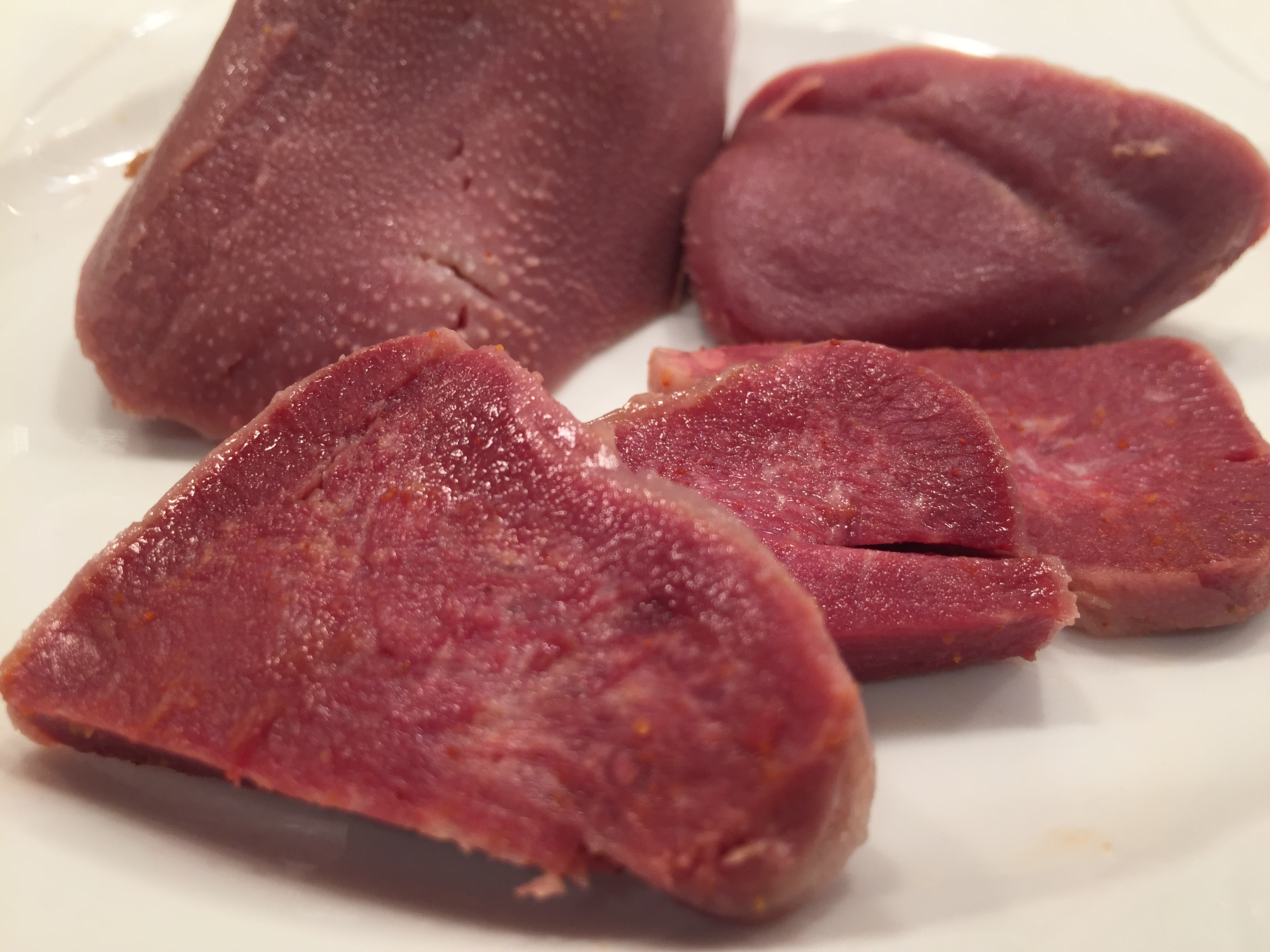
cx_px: 635
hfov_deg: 61.7
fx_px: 1064
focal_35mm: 29
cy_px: 476
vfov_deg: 48.2
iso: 40
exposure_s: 1/60
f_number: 2.2
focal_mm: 4.15
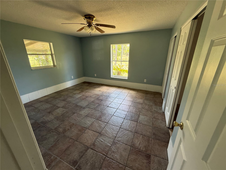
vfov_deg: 85.7
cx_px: 113
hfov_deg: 102.1
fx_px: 91
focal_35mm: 14
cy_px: 85
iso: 160
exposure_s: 1/99
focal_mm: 2.22
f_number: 2.2
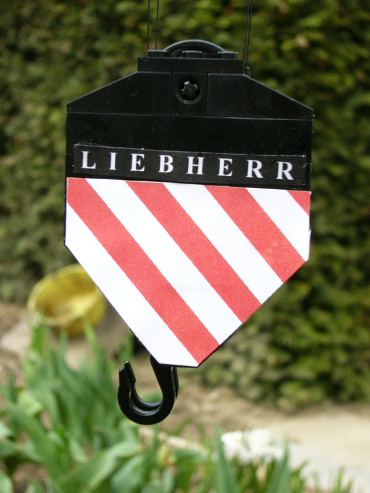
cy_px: 246
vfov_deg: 27.8
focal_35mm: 70
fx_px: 998
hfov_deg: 21.0
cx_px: 185
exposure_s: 1/100
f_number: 4
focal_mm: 11.6
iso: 100
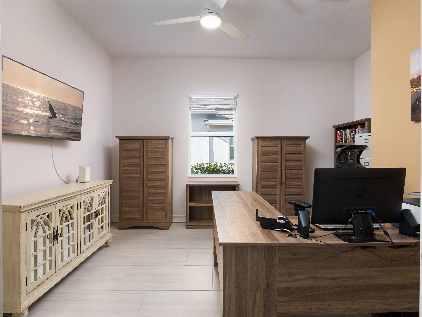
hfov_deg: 87.7
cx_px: 211
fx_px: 220
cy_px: 158
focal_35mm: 18
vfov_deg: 71.6
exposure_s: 1/250
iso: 100
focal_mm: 9
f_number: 4
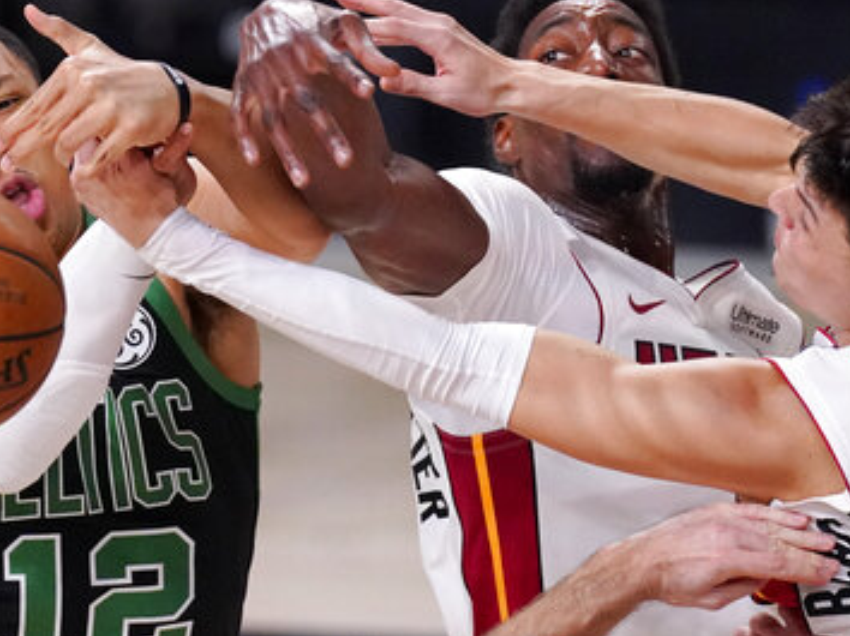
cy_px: 234
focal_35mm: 835
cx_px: 365
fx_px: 20490
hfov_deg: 2.4
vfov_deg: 1.8
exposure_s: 1/2000
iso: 8000
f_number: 4
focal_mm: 600
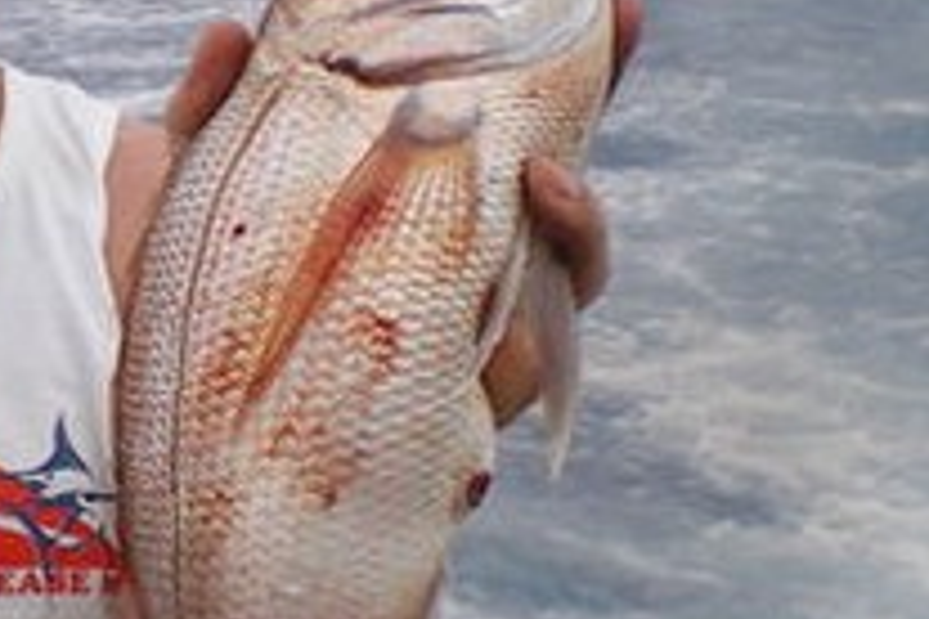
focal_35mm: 114
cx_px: -9
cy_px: 292
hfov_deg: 17.5
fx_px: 2942
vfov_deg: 12.0
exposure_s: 1/160
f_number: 4.6
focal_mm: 6.3
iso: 50
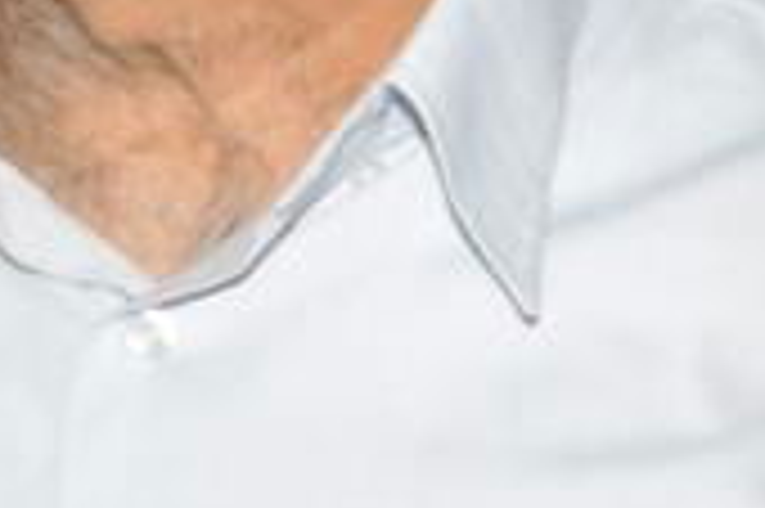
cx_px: 1350
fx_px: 5180
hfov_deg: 8.2
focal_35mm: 244
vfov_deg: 5.5
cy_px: -355
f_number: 5.6
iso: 200
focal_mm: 27
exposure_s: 1/125
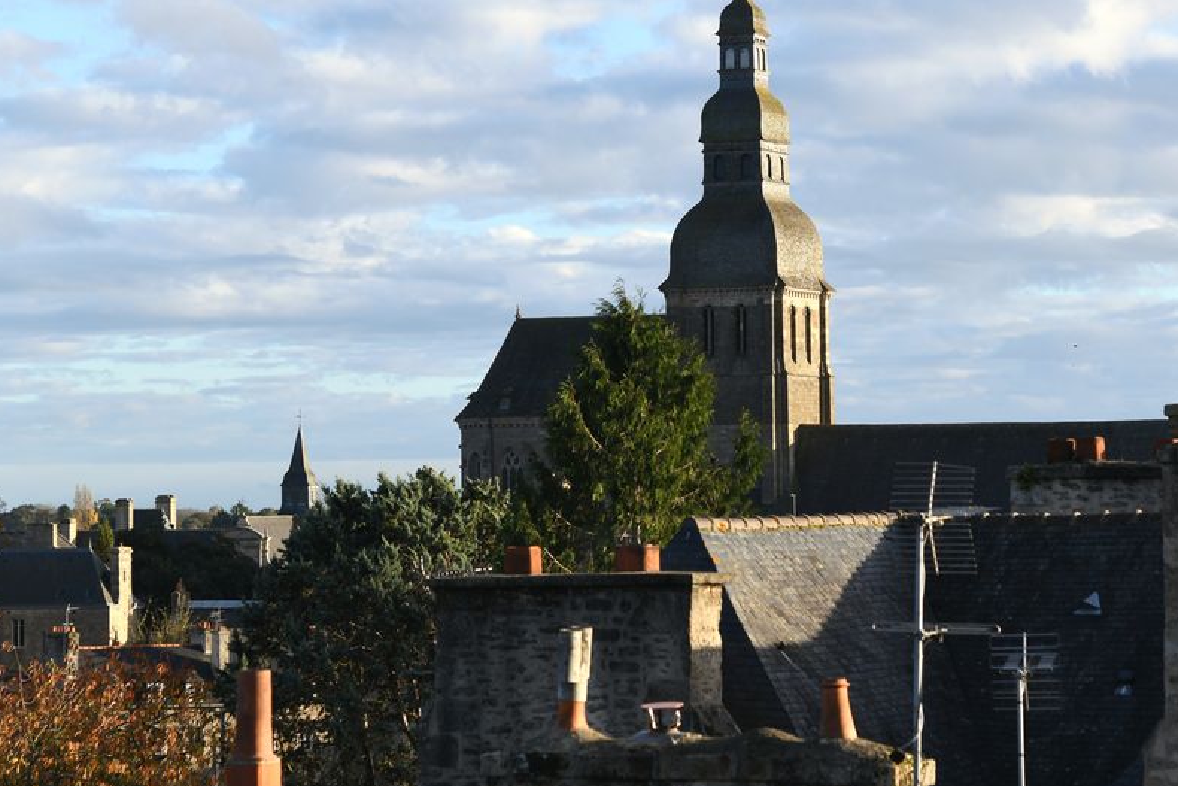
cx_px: 559
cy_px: 280
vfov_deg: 12.1
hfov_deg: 18.1
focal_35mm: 113
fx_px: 3698
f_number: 6.3
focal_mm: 85
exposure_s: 1/1250
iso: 500
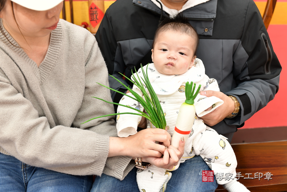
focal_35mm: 35
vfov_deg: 37.9
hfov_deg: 54.4
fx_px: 279
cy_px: 96
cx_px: 144
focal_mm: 35
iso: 800
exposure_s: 1/200
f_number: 4.5
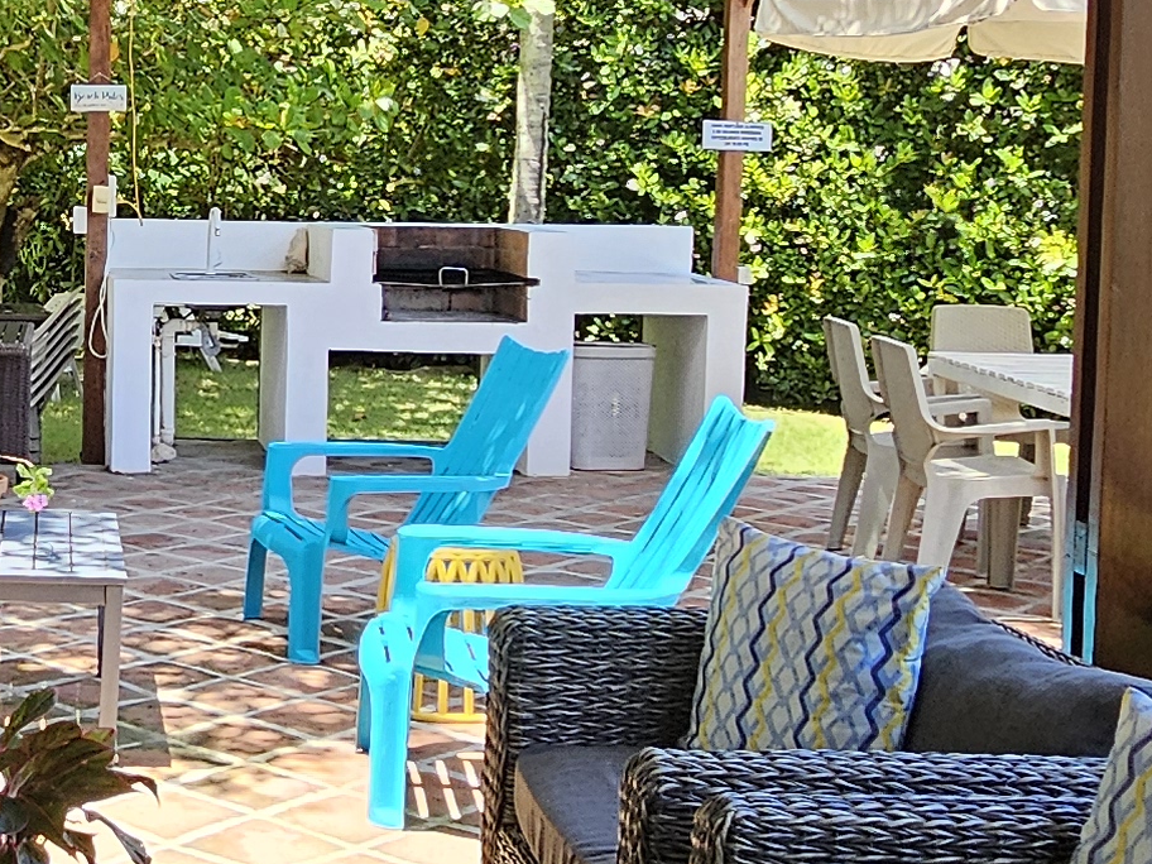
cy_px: 272
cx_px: 63
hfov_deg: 31.8
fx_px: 1897
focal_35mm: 57
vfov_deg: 25.5
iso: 64
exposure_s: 1/289
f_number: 2.2
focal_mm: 2.2
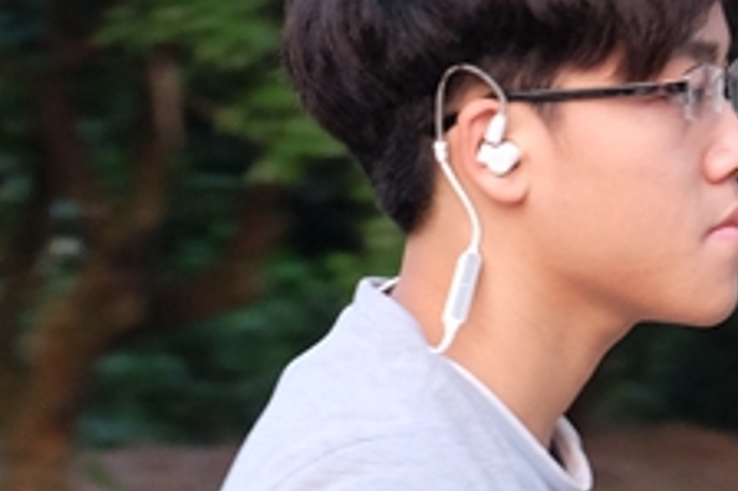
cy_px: 516
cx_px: 623
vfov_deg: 6.6
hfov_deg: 10.0
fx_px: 4220
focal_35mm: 206
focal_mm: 30.2
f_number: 3.6
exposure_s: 1/75
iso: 800
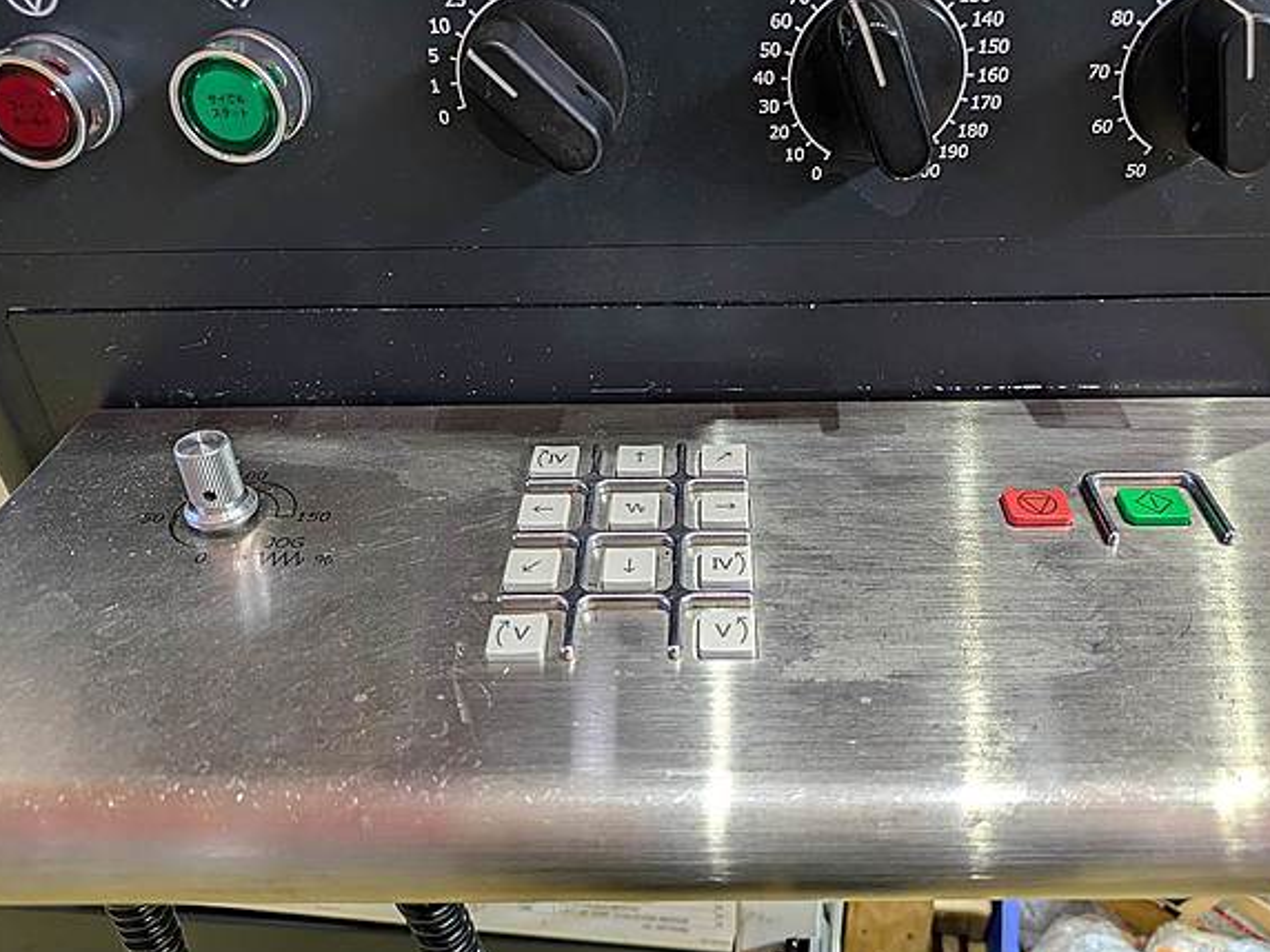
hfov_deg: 63.3
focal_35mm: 28
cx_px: 695
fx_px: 1027
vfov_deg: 49.7
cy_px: 487
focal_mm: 5.43
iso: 143
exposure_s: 1/50
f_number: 1.89
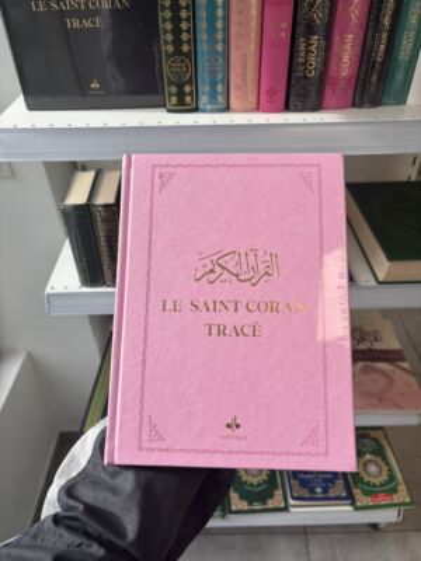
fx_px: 422
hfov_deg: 53.1
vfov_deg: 67.3
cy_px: 280
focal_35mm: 26
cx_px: 210
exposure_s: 1/414
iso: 50
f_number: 1.6
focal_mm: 5.96
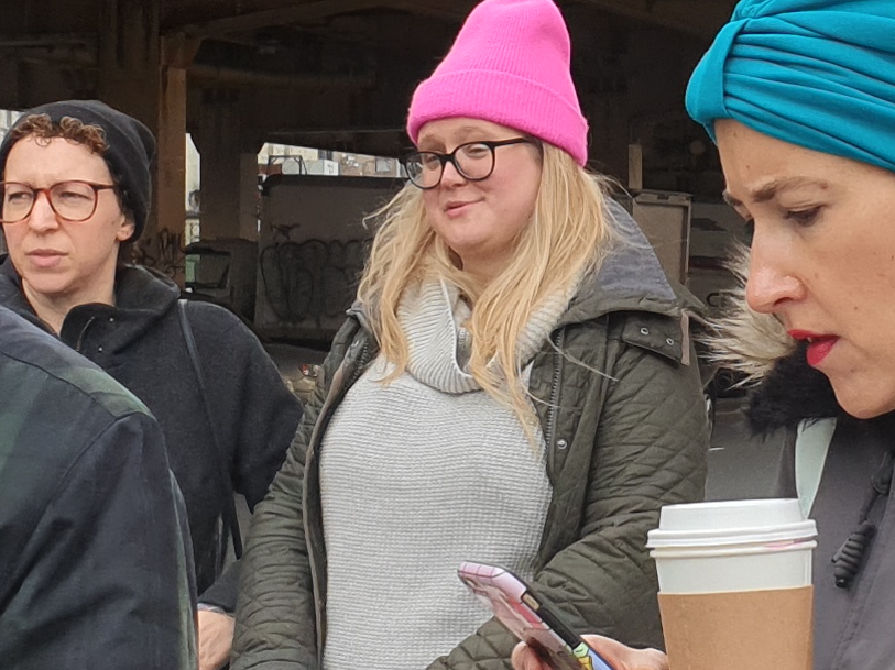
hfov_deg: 15.2
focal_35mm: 129
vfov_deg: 11.4
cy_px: 41
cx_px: 637
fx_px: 3334
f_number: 2.4
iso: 50
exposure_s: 1/147
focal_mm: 4.3
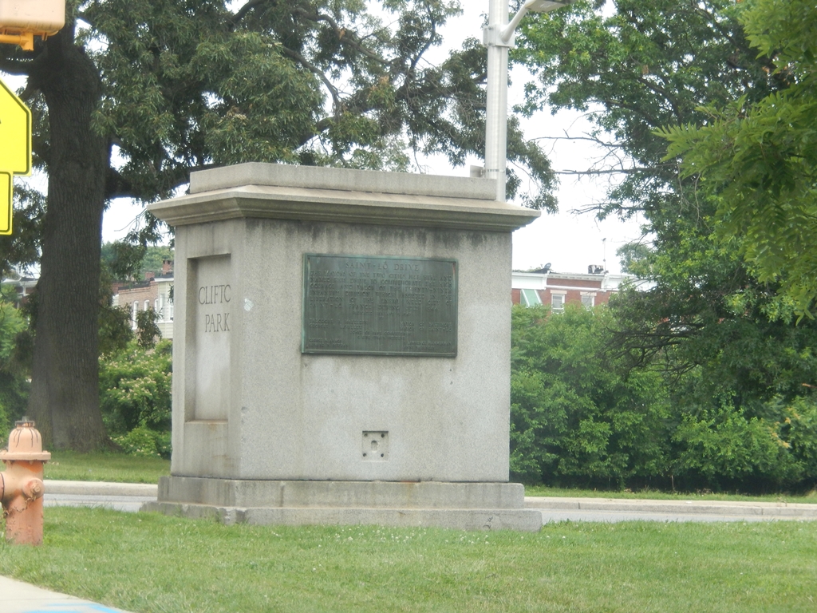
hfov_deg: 16.8
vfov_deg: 12.7
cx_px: 408
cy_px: 306
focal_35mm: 117
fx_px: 2761
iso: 220
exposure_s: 1/250
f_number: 5.5
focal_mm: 21
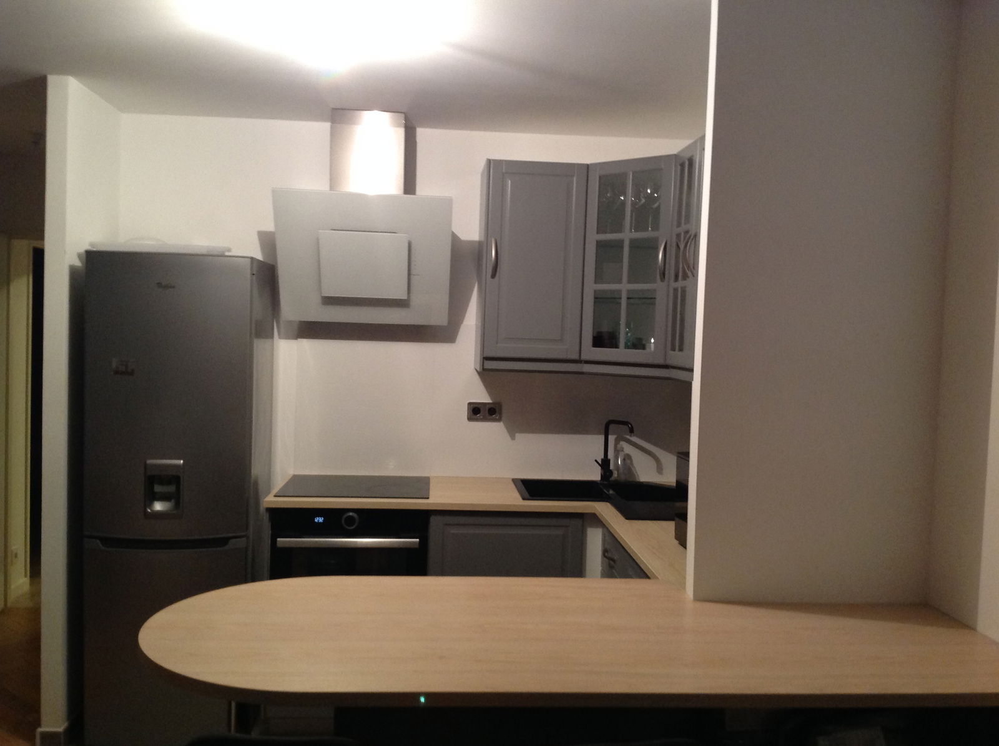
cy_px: 373
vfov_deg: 40.6
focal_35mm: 35
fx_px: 1009
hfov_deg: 52.7
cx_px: 500
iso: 250
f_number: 2.4
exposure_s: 1/15
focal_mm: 4.28
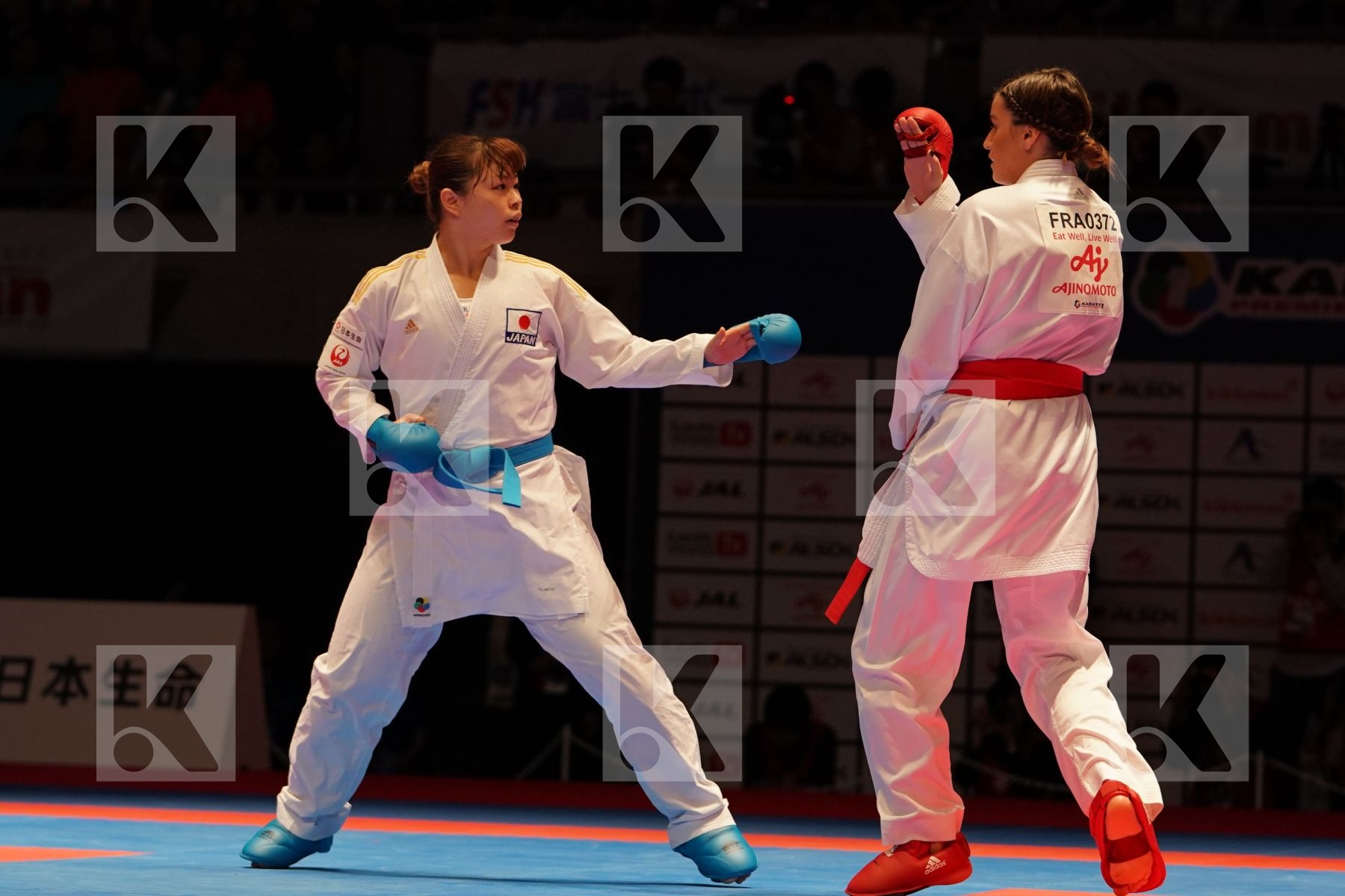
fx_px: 5305
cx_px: 672
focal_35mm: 142
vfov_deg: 9.7
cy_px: 448
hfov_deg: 14.4
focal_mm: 95
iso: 1600
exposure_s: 1/1000
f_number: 2.8
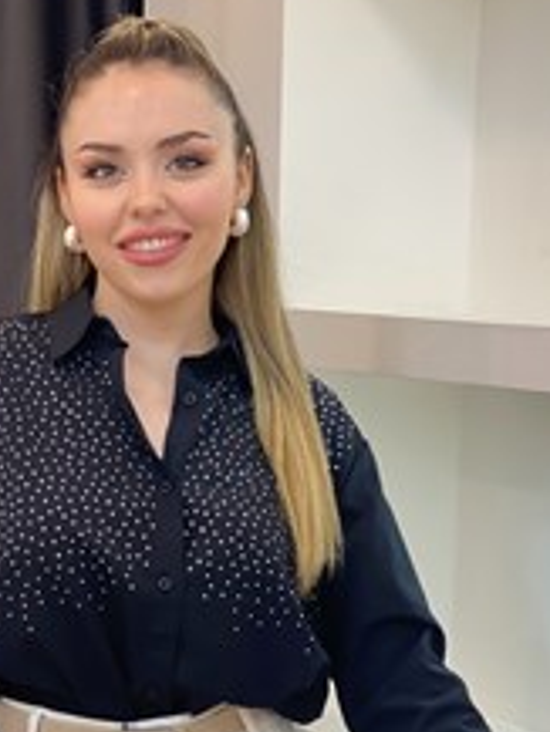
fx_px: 2095
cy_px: 592
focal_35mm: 99
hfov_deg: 14.9
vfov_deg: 19.6
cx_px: 202
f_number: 2
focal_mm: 6
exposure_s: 1/100
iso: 100
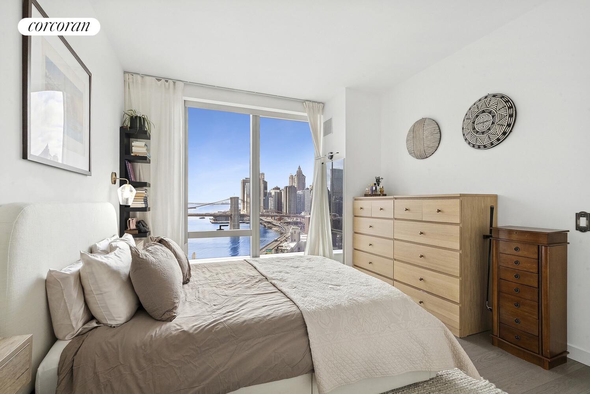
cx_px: 295
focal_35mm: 16
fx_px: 262
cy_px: 197
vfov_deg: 73.8
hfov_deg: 96.7
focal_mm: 16
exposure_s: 1/80
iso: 1600
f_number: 16
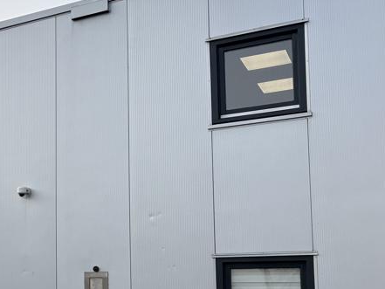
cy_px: 229
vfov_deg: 24.5
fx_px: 656
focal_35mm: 59
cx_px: 1
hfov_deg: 30.4
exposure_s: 1/2747
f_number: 1.6
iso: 50
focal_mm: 5.96
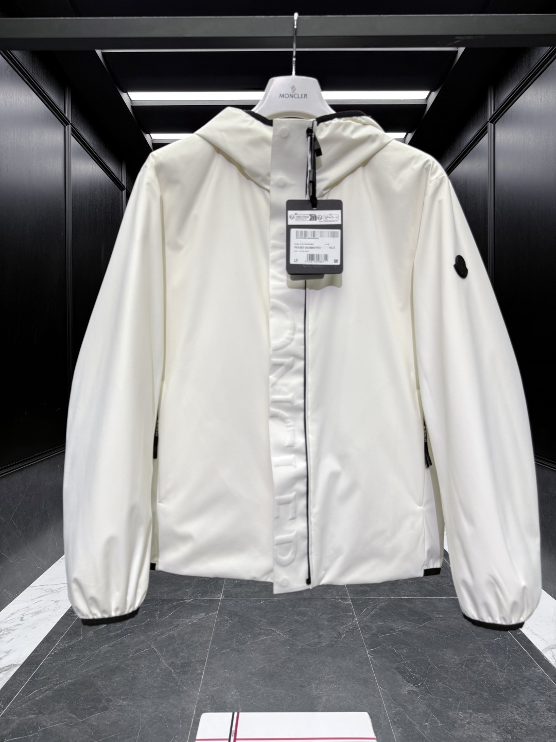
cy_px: 371
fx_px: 514
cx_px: 278
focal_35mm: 24
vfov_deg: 71.6
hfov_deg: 56.8
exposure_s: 1/100
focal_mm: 6.76
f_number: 1.78
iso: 80
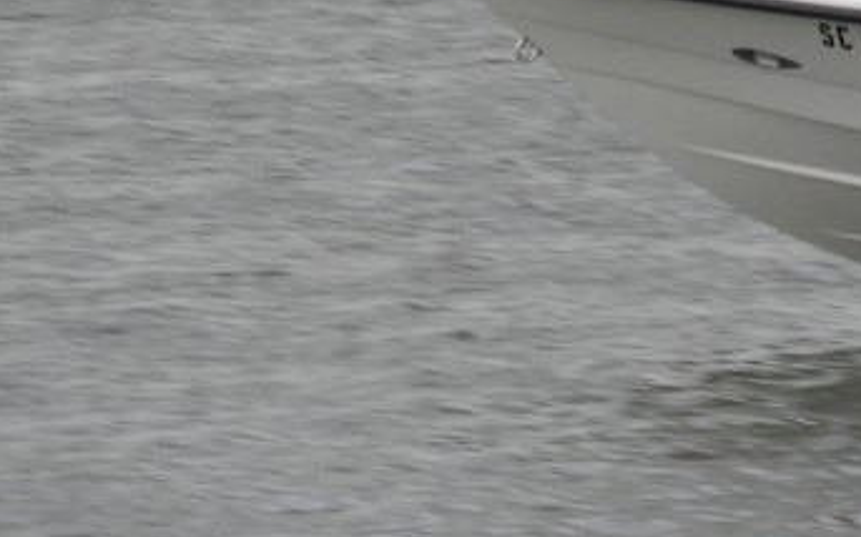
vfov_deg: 0.6
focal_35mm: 2227
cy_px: -291
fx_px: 52231
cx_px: 1797
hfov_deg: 0.9
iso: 110
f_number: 5.6
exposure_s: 1/250
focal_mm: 89.6
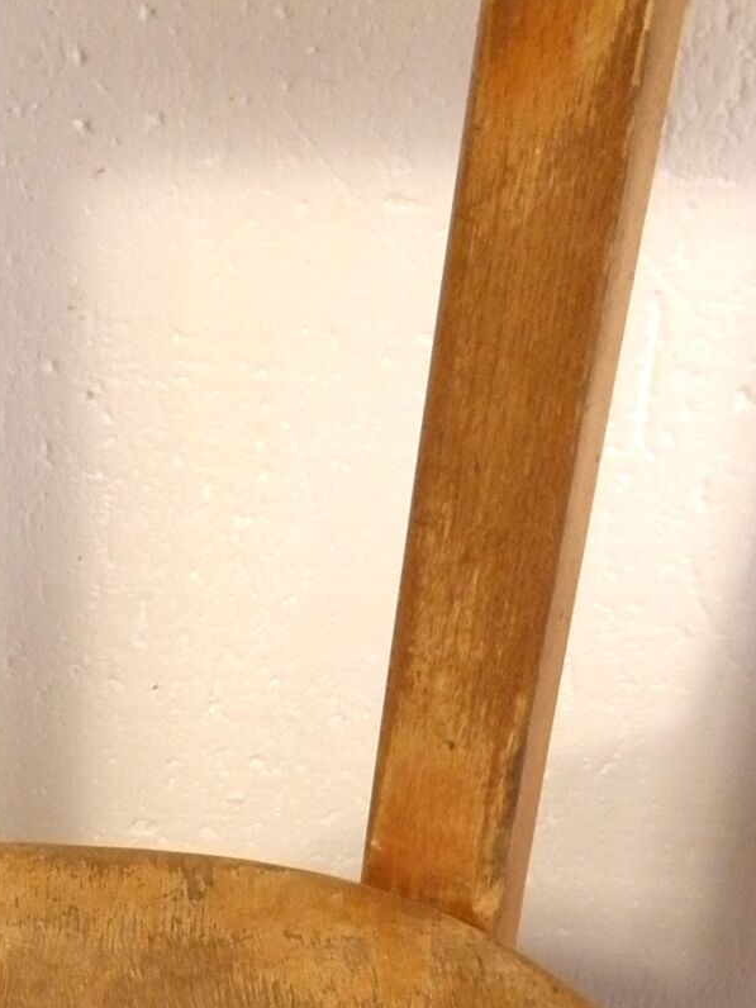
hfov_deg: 16.1
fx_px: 2621
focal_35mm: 90
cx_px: 27
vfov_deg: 19.8
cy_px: 1354
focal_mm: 5
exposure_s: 1/30
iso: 160
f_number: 3.5
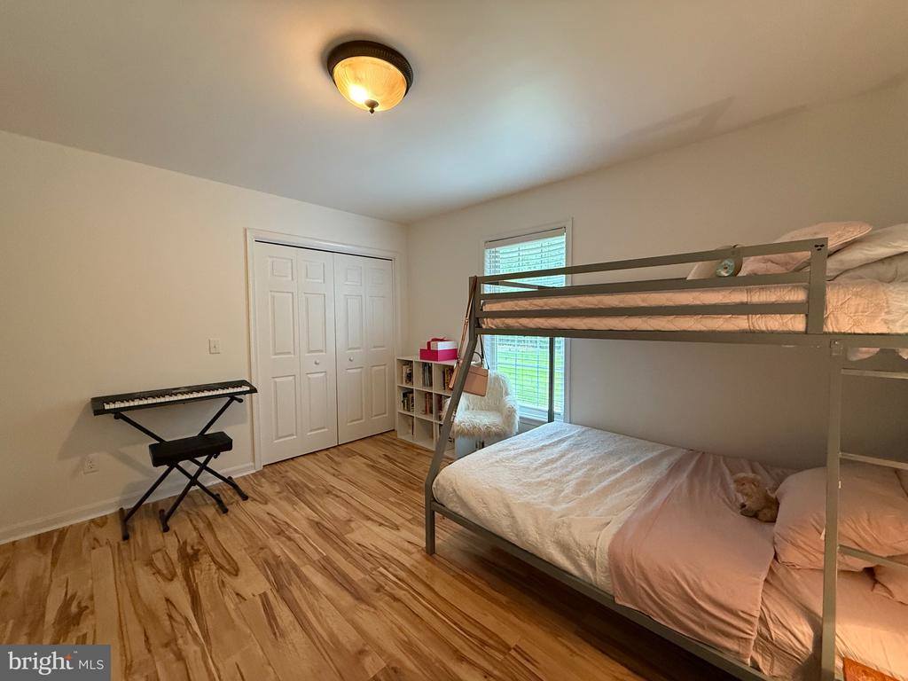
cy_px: 340
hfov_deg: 102.1
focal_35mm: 14
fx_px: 367
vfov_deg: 85.7
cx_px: 454
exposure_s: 1/60
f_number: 2.2
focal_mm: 2.22
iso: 500
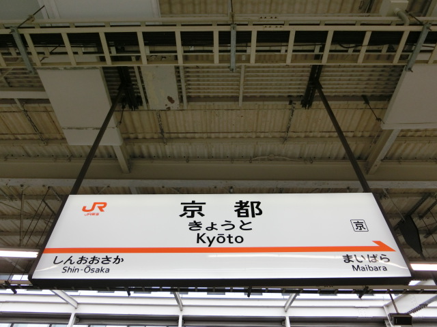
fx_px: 316
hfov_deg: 69.4
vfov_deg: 54.9
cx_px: 218
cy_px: 164
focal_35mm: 25
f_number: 3.5
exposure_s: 1/125
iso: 100
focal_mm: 4.5
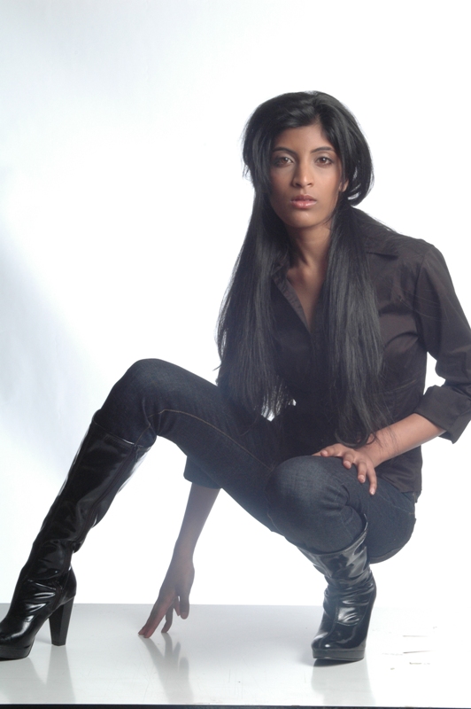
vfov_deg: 21.9
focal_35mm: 93
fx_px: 1828
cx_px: 236
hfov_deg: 14.7
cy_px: 354
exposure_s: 1/125
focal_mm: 62
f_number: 20
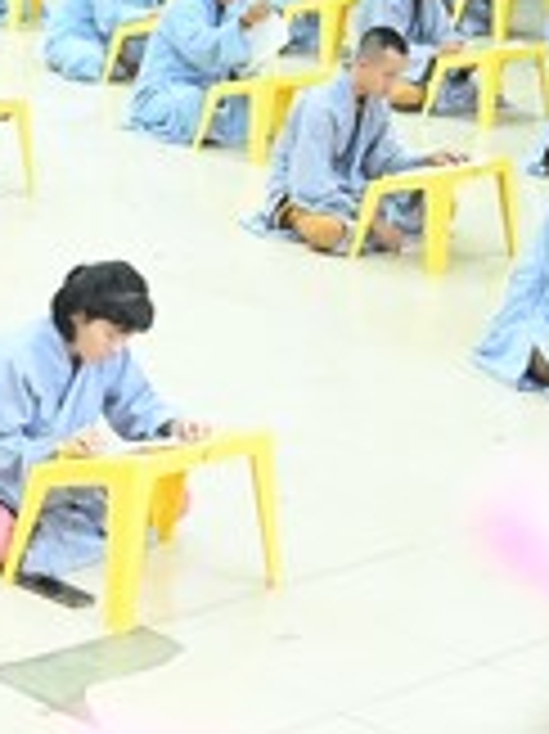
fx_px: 2435
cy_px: 59
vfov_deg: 16.9
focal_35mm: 115
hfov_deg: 11.6
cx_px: -540
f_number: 4
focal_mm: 30
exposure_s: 1/200
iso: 16000
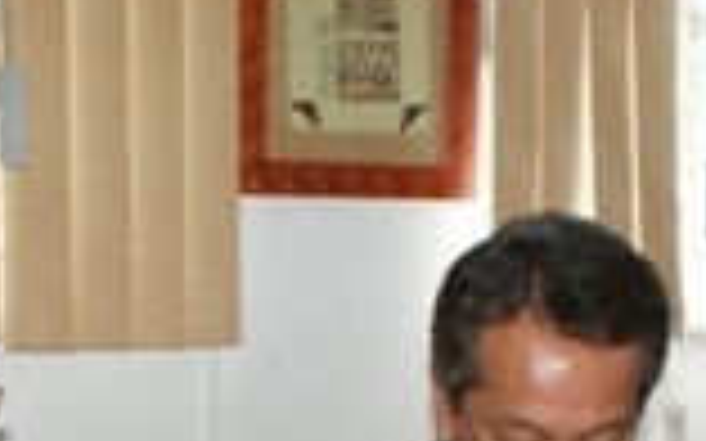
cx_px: 400
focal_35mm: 87
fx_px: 1673
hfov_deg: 23.8
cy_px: 646
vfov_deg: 14.1
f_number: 5.6
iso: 200
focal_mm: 20
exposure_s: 1/60
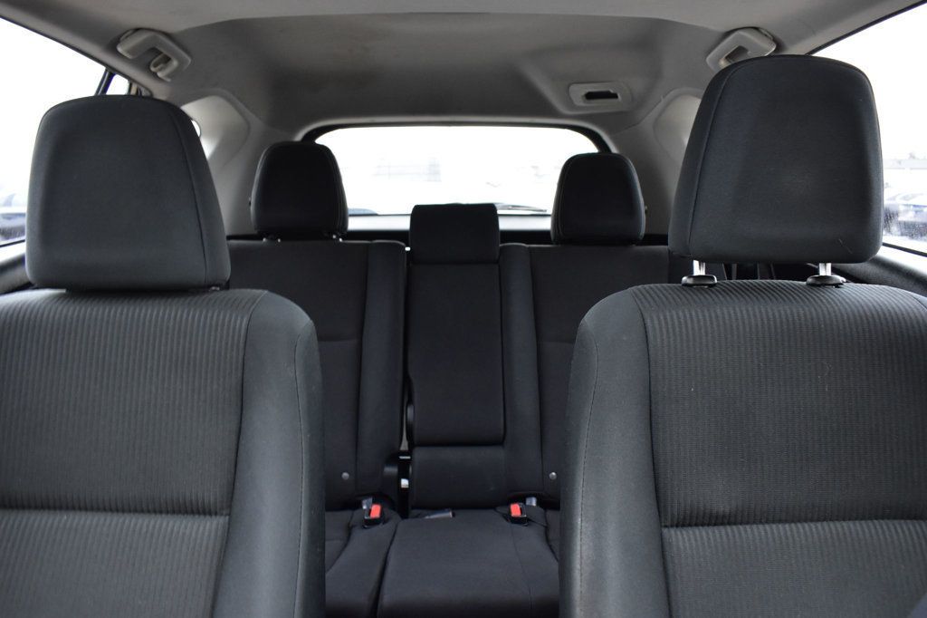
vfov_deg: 47.9
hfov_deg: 67.4
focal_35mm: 27
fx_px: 695
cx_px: 464
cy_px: 309
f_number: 5.6
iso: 1600
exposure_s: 1/15
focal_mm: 18
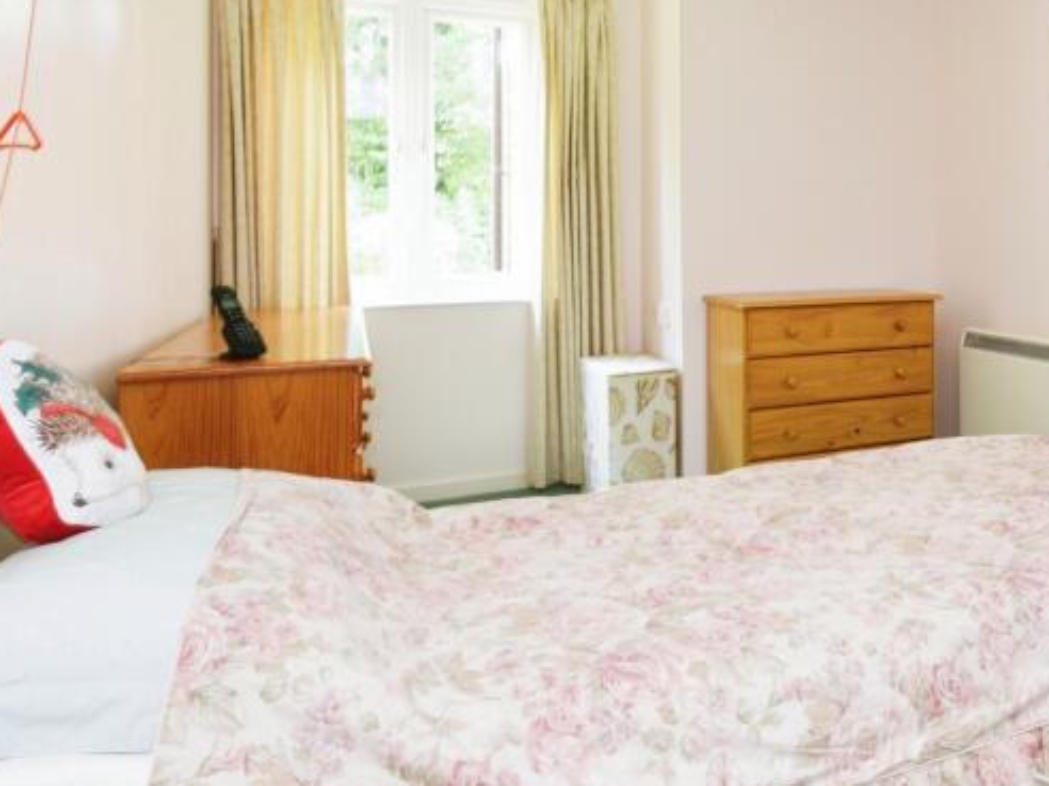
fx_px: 909
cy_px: 174
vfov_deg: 44.8
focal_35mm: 30
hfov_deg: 54.7
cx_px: 876
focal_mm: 15
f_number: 11
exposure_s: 1/4
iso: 640
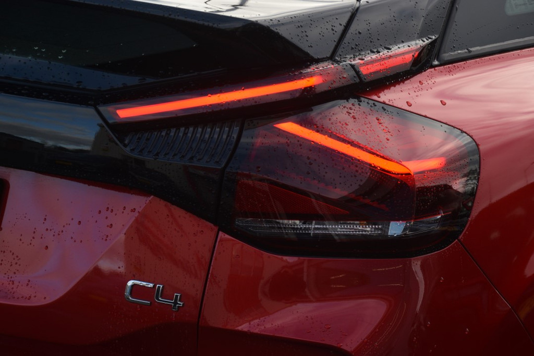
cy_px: 178
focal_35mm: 138
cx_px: 267
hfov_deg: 14.9
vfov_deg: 9.9
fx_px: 2047
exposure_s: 1/250
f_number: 8
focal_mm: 92
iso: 400
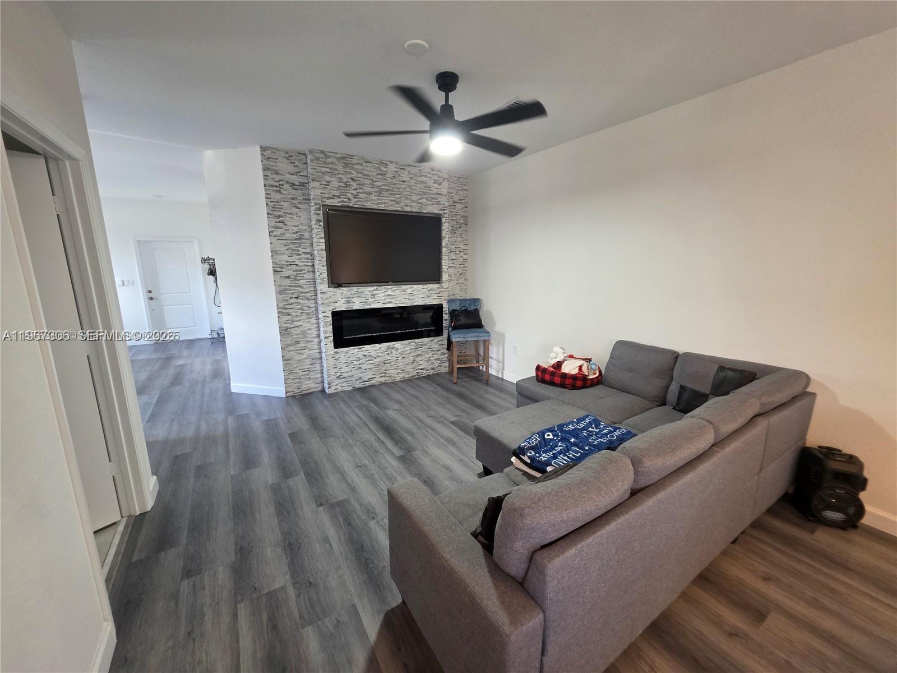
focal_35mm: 13
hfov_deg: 106.2
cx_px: 448
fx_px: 337
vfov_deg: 89.9
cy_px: 336
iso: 320
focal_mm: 2.2
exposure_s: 1/60
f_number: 1.9
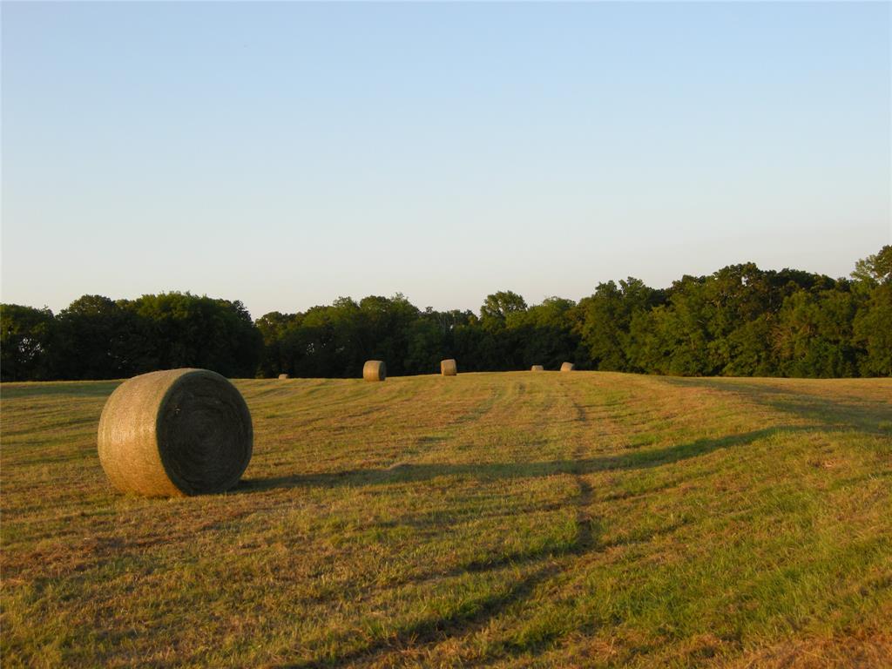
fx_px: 1211
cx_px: 446
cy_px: 334
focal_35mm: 47
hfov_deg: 40.4
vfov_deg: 30.9
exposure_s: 1/154
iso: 64
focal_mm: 10.1
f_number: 4.3
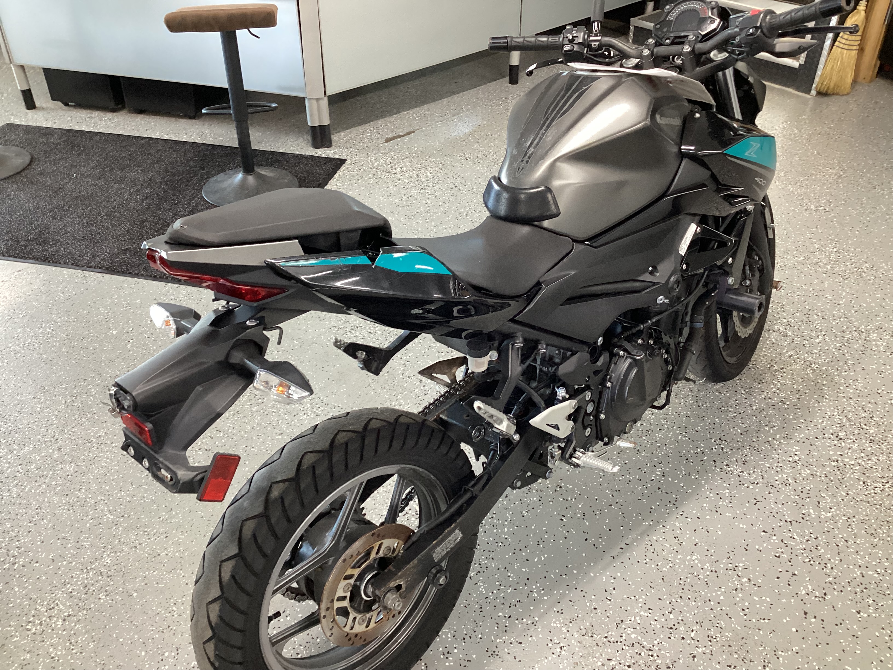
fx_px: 800
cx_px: 446
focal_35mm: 31
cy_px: 335
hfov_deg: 58.4
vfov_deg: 45.4
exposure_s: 1/40
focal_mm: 3.3
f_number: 2.4
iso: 250
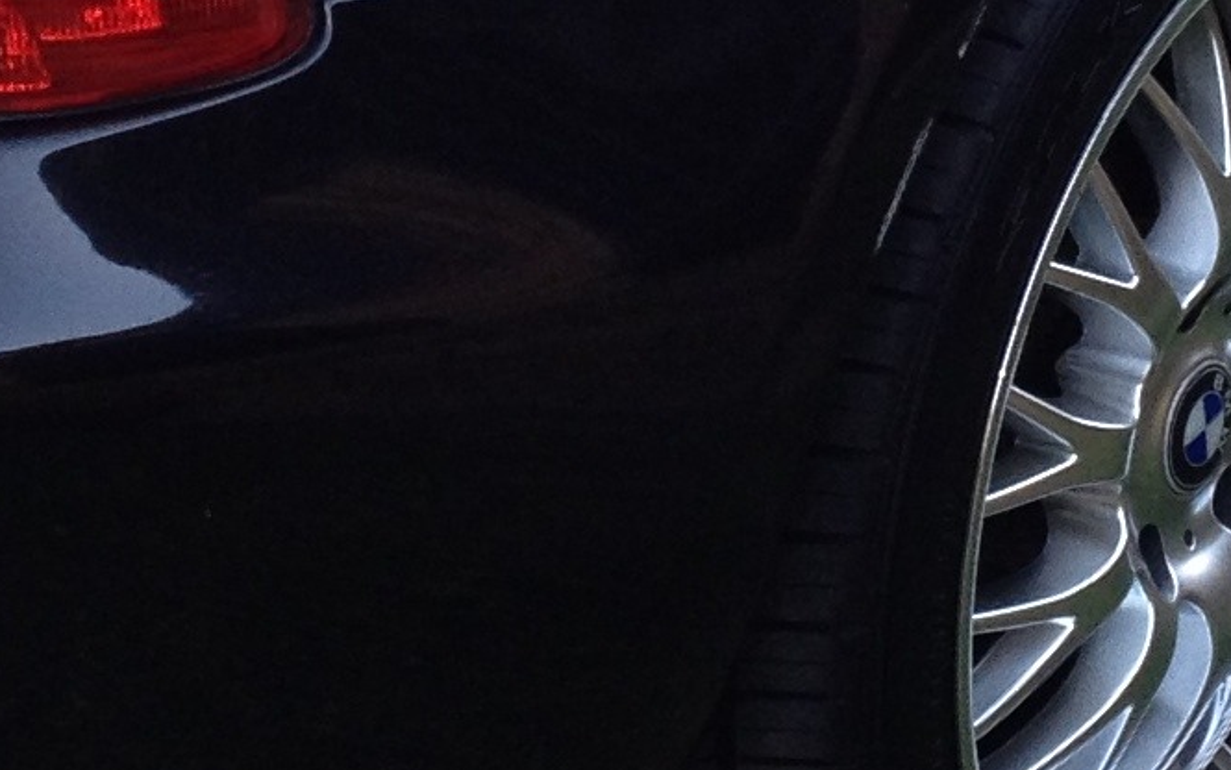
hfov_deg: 11.5
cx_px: 687
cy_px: -76
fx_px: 6107
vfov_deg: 7.2
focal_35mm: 182
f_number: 2.4
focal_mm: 4.28
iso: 80
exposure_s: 1/120
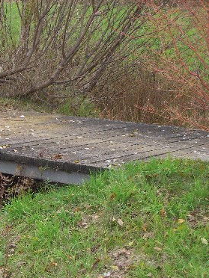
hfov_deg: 11.1
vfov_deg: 14.9
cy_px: 144
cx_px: -19
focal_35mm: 132
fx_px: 1063
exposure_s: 1/60
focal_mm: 16.6
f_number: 4.4
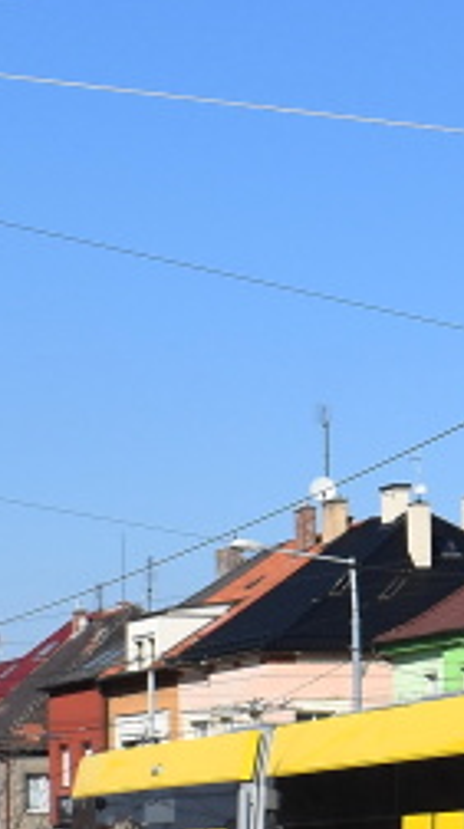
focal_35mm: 141
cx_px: 1132
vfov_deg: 15.2
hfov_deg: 7.9
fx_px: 3097
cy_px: 646
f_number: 10
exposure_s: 1/400
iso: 200
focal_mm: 22
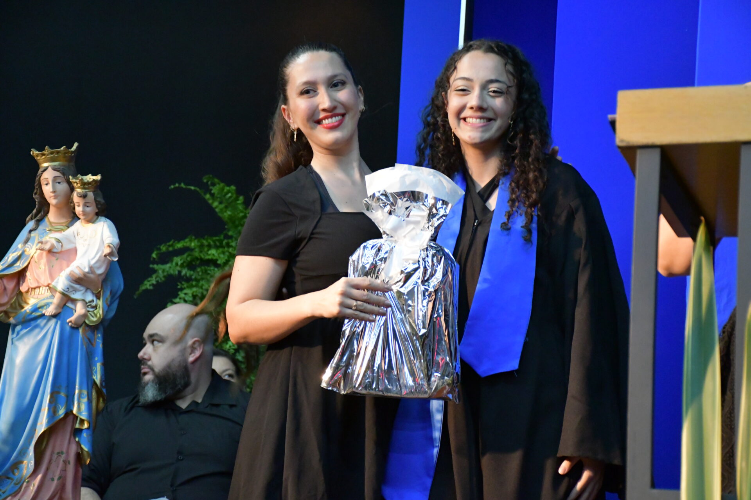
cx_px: 376
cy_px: 250
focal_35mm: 93
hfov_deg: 21.9
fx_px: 1940
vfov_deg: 14.7
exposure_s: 1/125
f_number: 5
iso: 8000
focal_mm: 62
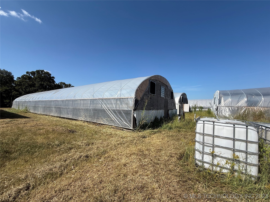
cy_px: 101
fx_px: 109
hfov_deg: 102.1
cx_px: 135
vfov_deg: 85.7
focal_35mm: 14
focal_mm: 2.22
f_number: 2.2
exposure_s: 1/970
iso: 20
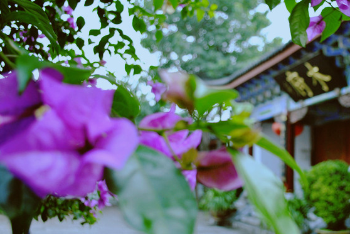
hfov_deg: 44.3
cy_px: 121
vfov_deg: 31.2
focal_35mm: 43
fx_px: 418
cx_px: 248
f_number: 3.8
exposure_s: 1/30
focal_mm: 20
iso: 180
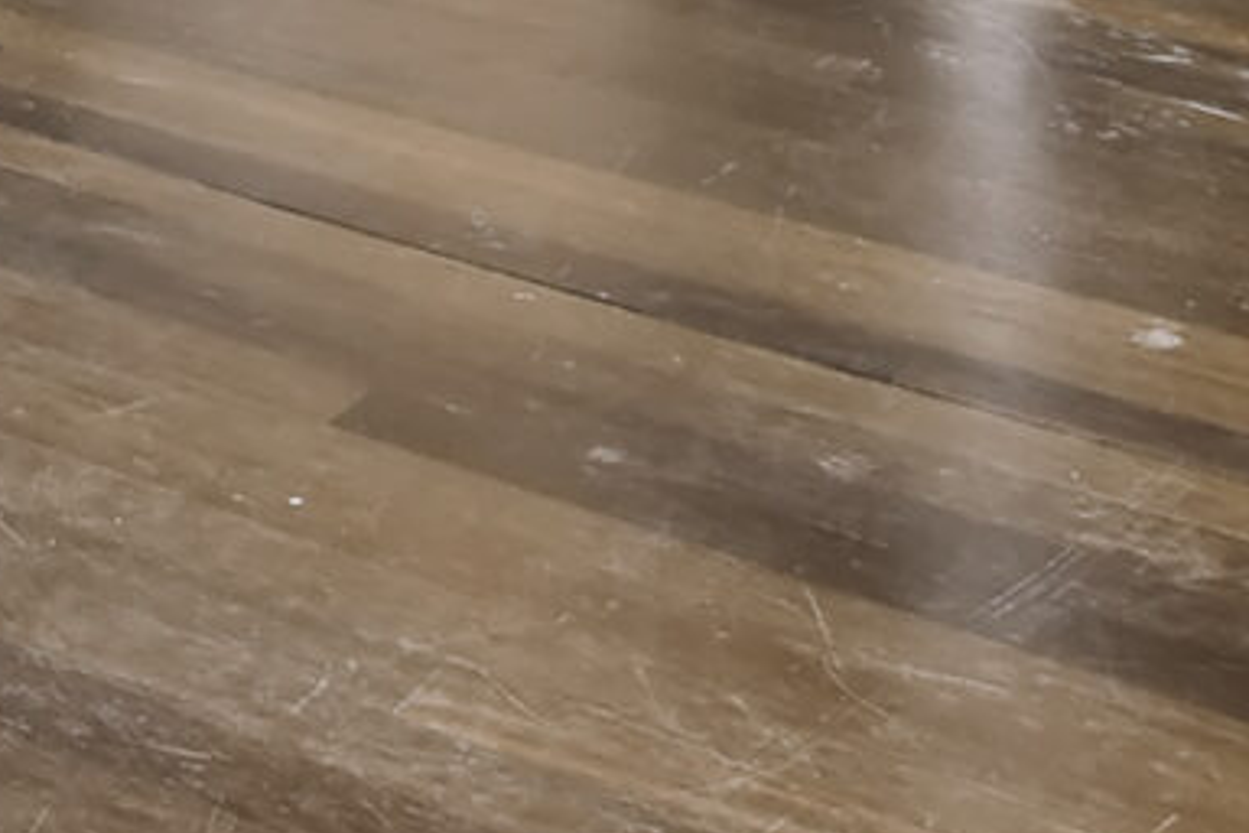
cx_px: -1220
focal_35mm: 100
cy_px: -1261
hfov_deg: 16.1
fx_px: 3469
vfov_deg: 11.1
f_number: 13
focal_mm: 10
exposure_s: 1/1.67
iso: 100
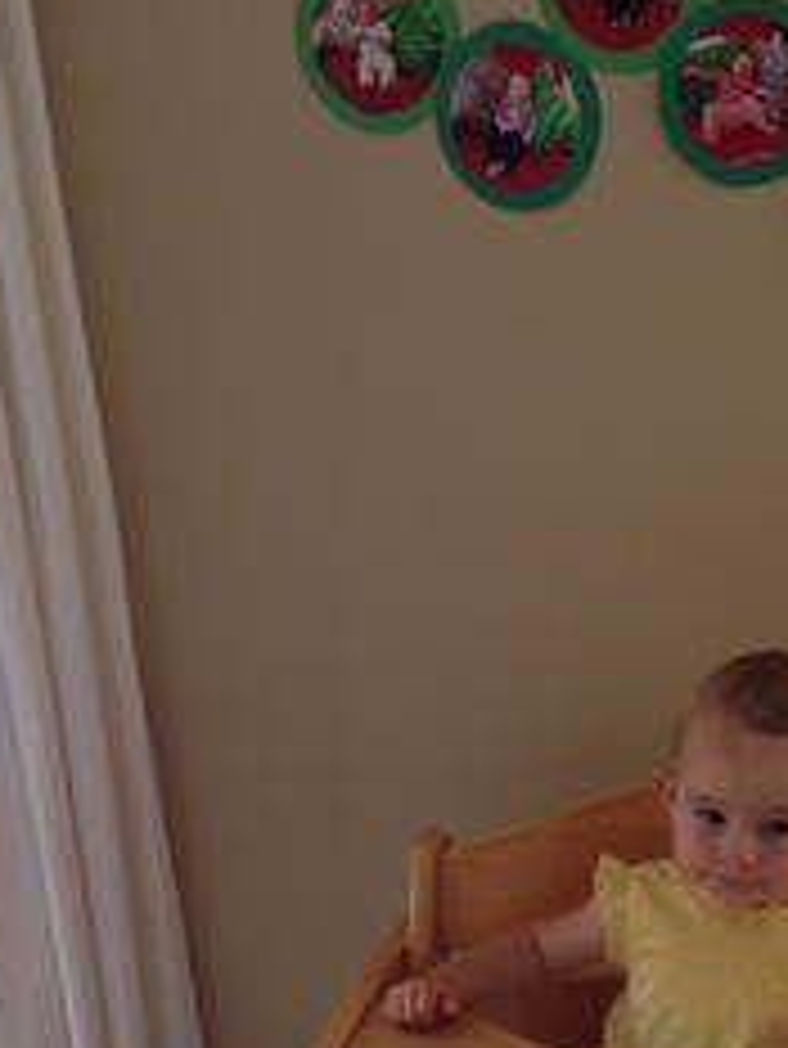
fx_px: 2062
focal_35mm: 68
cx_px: 671
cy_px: 963
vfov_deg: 27.4
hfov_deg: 21.3
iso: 64
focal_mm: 4.12
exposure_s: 1/40
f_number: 2.4
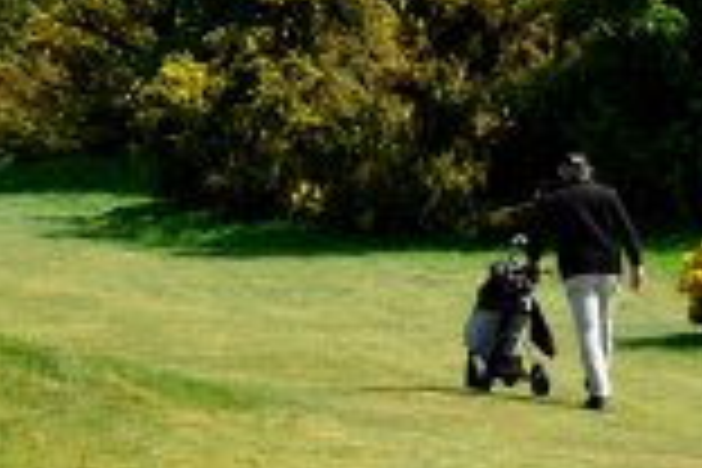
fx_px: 10081
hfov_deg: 4.0
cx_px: 20
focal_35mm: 517
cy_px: -110
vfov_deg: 2.7
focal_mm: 180
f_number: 7.1
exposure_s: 1/400
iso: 200
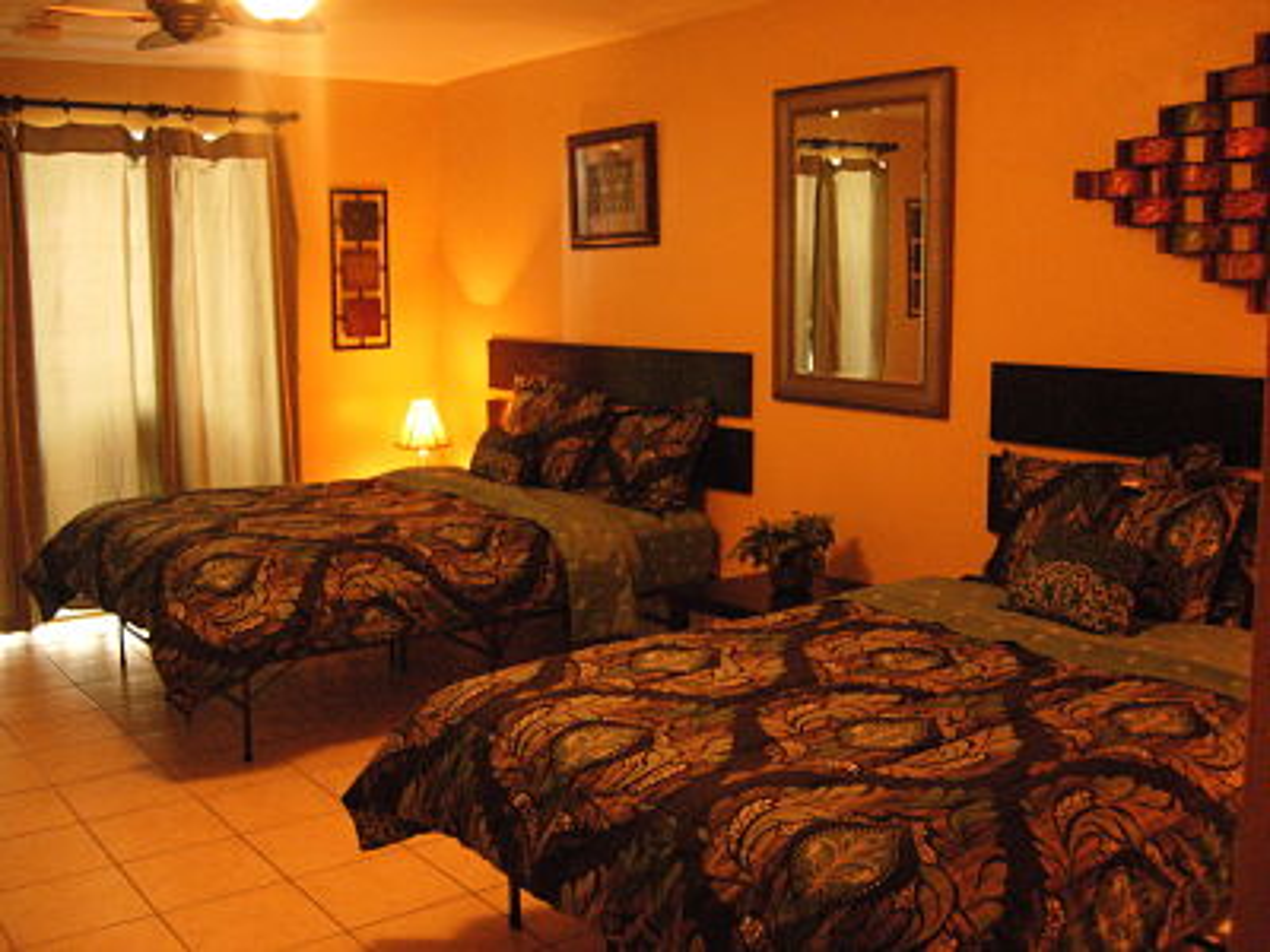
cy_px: 476
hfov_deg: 51.4
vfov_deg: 39.7
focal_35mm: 36
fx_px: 1321
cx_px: 635
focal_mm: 7.5
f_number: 3
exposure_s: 1/15.1
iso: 400
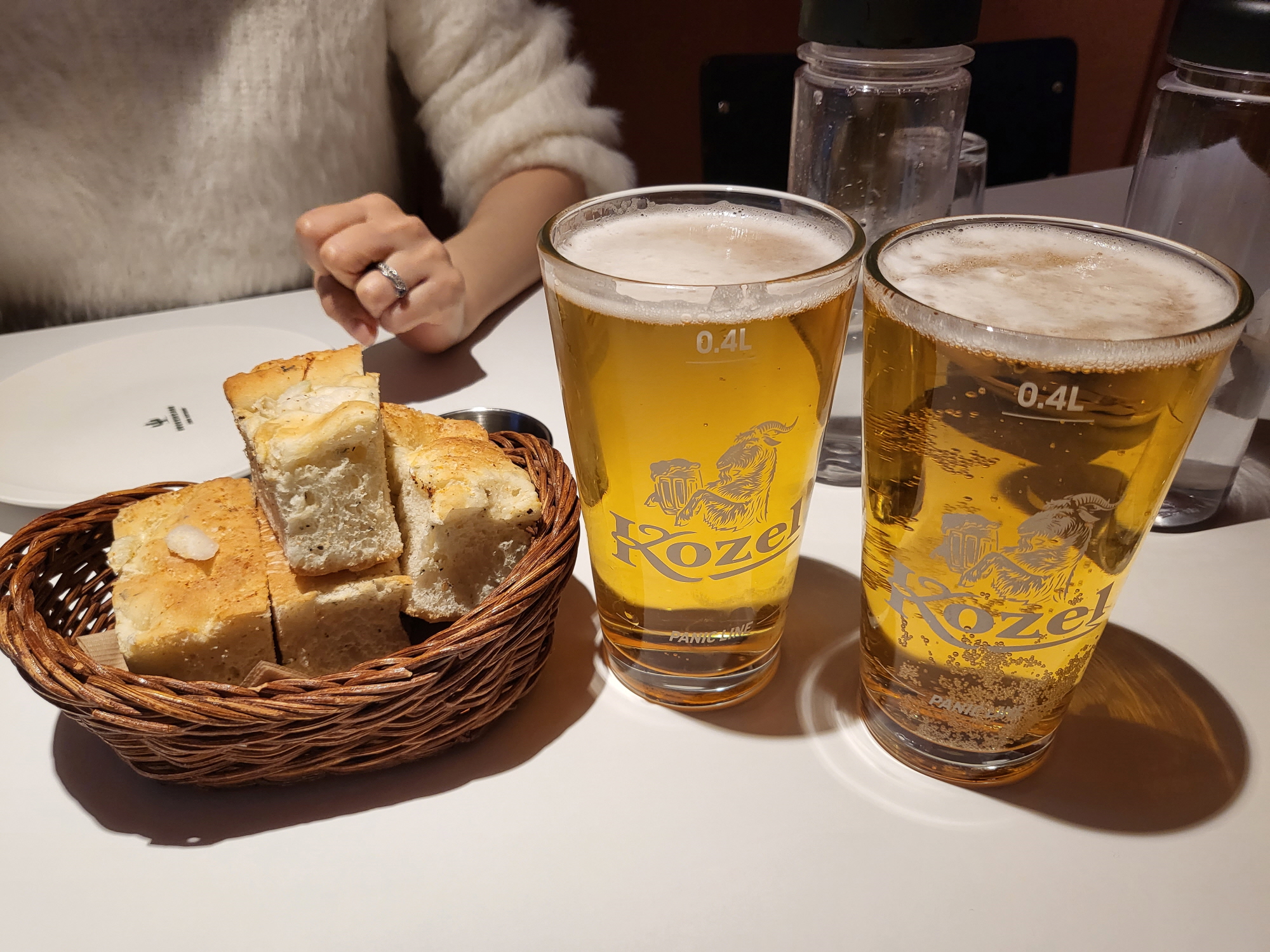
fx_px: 954
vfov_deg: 53.1
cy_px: 476
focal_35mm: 26
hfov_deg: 67.3
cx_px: 635
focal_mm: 4.25
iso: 160
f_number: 1.8
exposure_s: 1/120
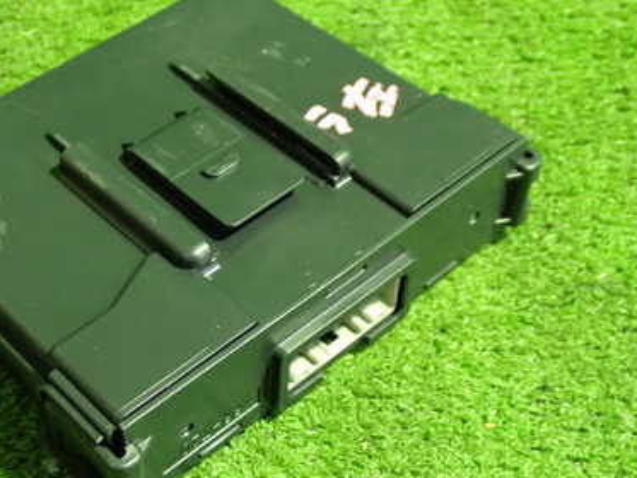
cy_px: 248
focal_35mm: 66
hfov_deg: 29.1
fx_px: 1215
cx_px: 183
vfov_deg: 22.3
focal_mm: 7.31
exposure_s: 1/25
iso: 800
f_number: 2.8
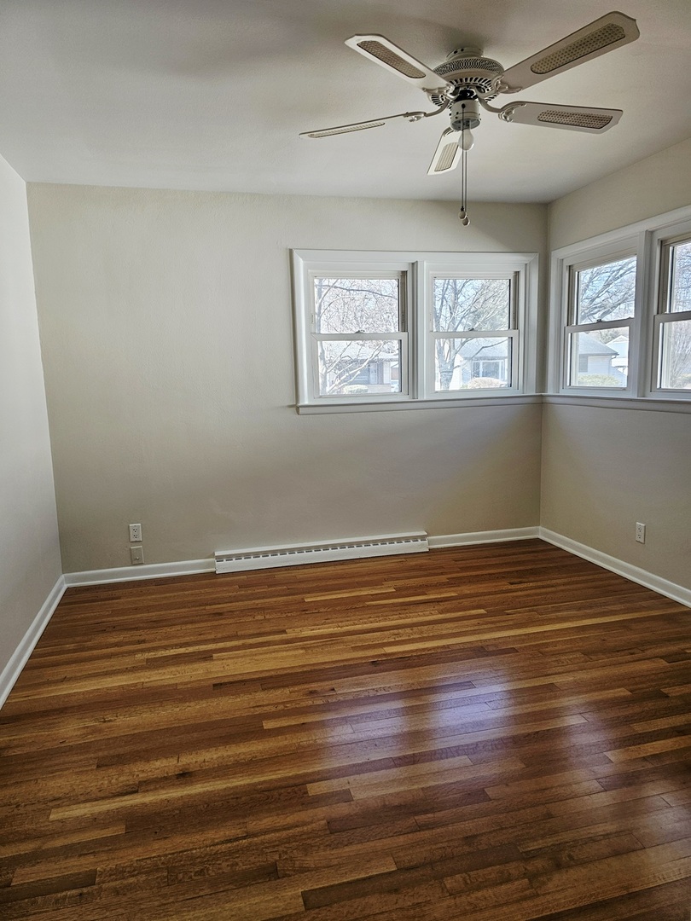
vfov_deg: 73.9
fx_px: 612
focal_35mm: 23
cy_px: 460
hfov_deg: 58.9
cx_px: 346
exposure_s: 1/120
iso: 64
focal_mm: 6.3
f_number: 1.7
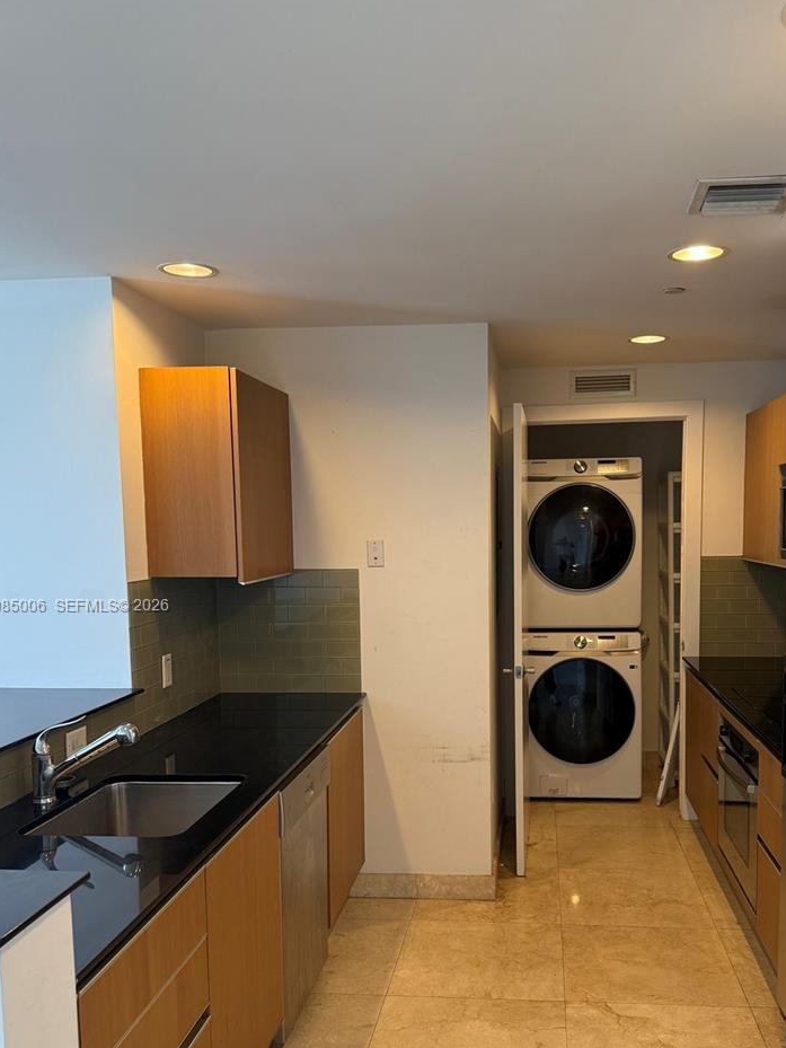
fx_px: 938
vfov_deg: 58.1
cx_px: 468
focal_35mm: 31
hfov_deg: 45.2
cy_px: 607
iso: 160
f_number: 1.78
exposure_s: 1/120
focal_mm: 6.76
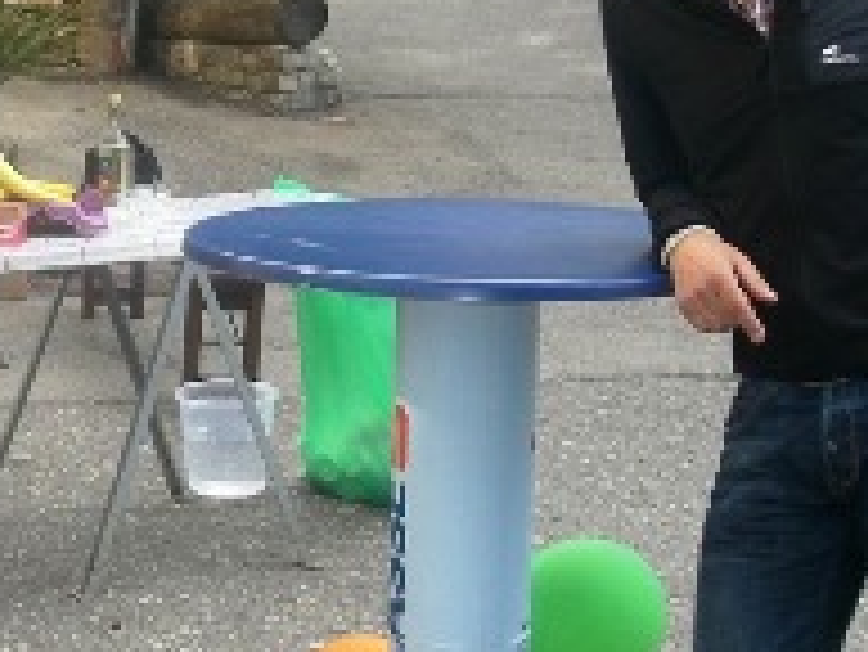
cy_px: 49
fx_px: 2208
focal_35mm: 88
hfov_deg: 21.7
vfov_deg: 16.6
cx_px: 58
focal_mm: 6.3
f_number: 3.1
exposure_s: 1/320
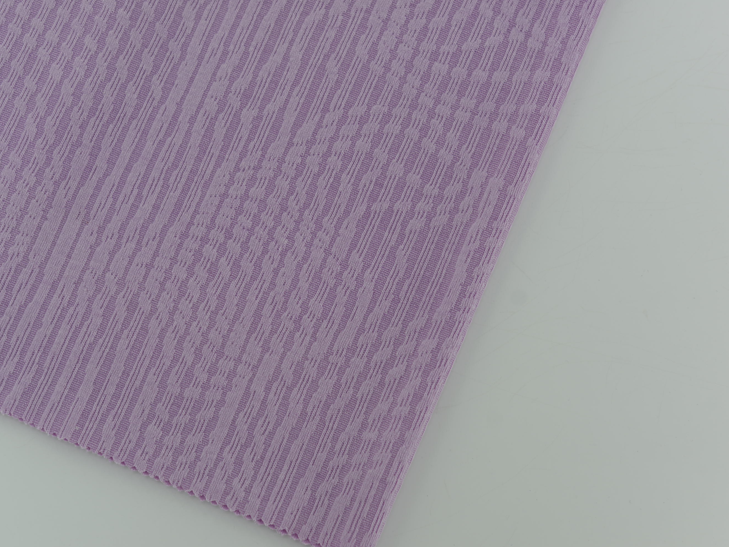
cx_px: 340
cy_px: 276
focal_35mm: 55
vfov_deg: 26.6
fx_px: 1158
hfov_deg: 34.9
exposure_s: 1/250
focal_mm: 50
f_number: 3.5
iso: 100
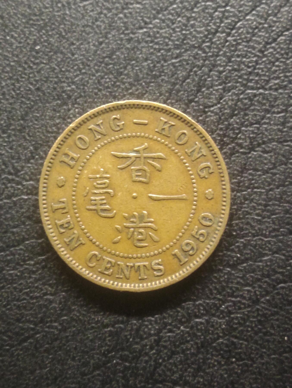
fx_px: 561
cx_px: 146
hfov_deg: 29.2
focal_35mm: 50
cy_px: 194
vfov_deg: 38.1
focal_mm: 3.42
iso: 1600
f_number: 2.2
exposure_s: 1/25
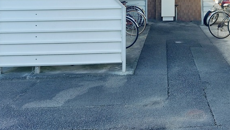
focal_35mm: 44
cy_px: -13
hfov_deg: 44.9
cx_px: 172
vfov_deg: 25.2
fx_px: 268
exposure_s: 1/236
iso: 25
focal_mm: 5.23
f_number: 1.8
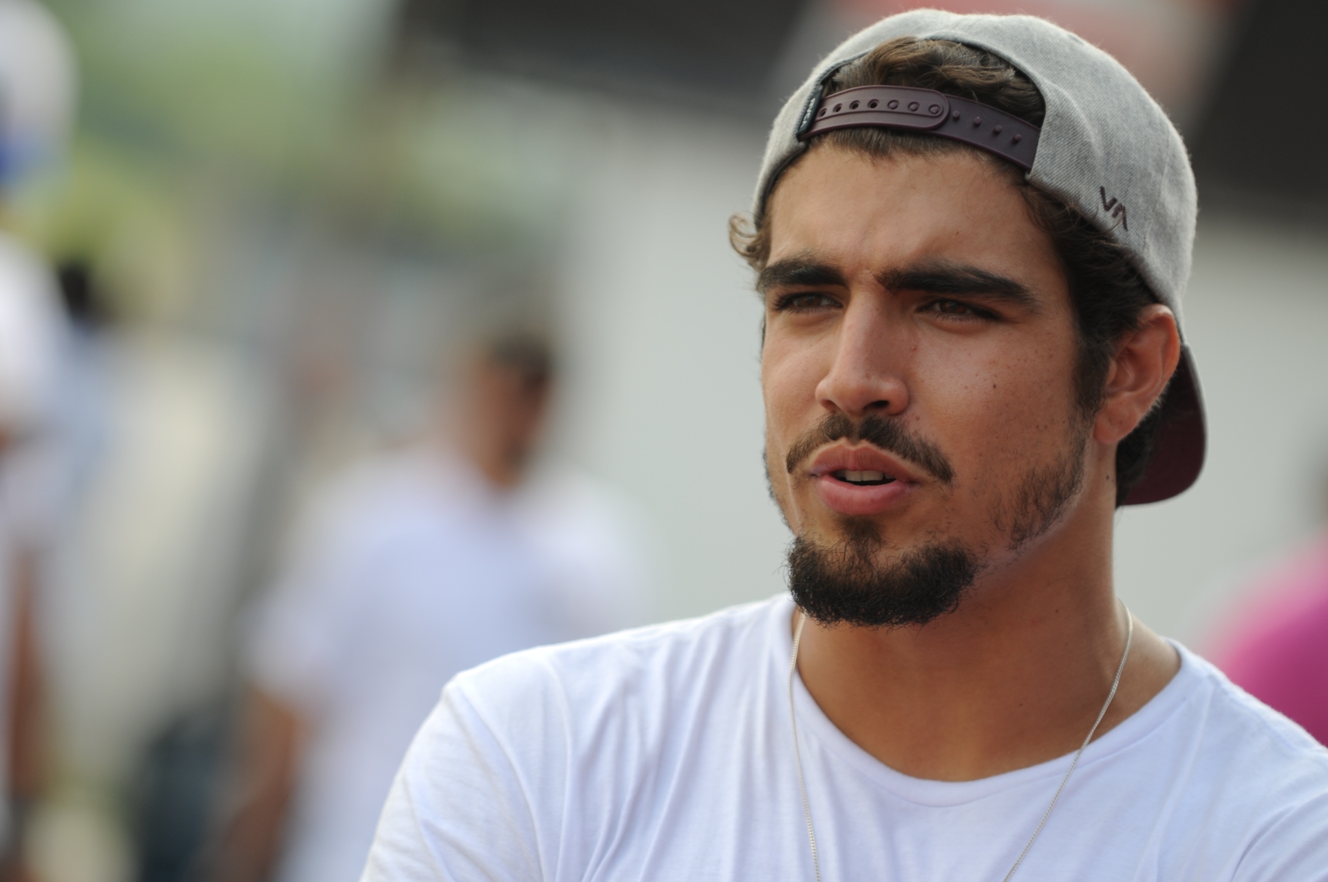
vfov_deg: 6.1
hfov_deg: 9.2
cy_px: 441
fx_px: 8290
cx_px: 664
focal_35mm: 225
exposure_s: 1/500
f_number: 3.2
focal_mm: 150
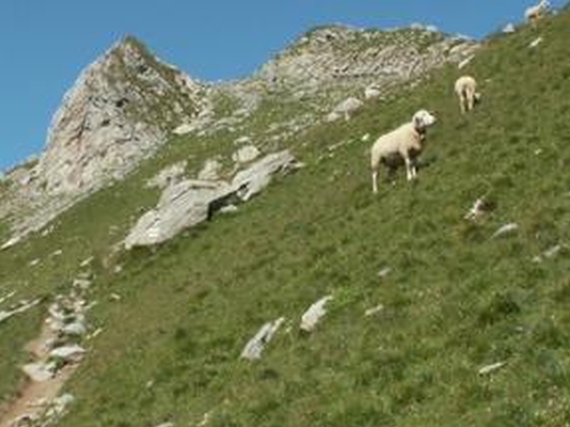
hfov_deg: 25.0
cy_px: 191
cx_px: 252
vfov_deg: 18.9
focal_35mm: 78
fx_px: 1284
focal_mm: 5.86
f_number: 6.3
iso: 50
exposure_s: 1/200
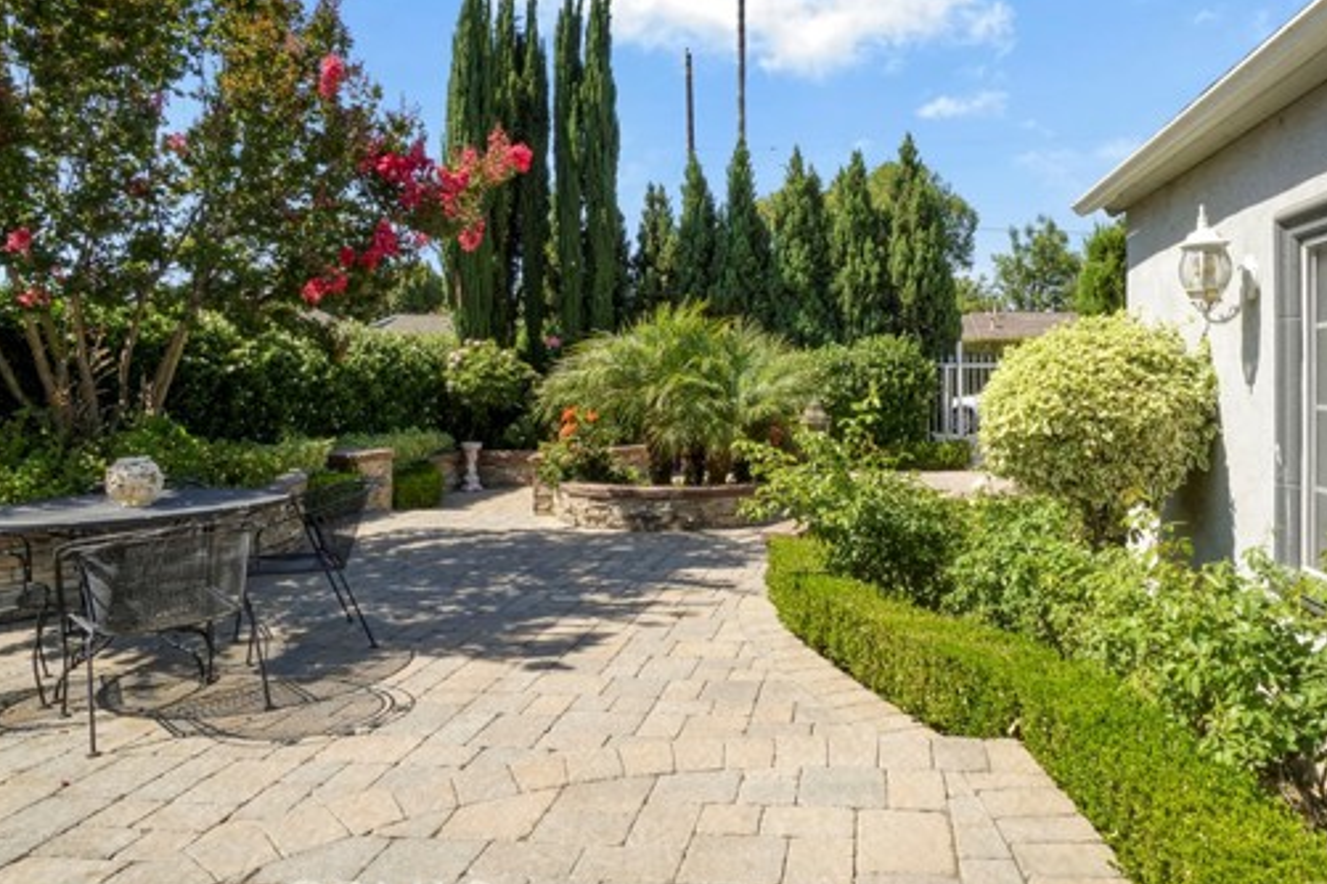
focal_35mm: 23
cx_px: 792
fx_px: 848
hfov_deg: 75.3
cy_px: 377
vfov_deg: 54.9
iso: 320
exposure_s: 1/30
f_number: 22
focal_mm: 12
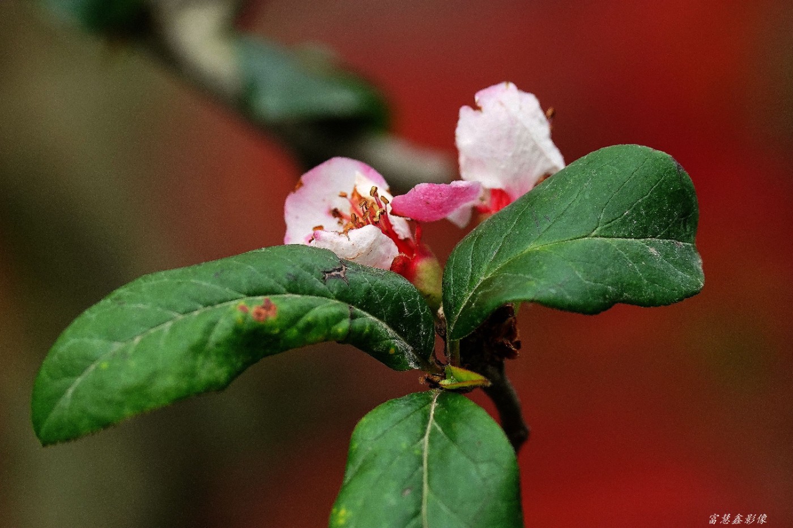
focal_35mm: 300
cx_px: 396
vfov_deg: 4.6
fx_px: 6607
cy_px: 264
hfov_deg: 6.9
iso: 400
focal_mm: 200
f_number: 5.6
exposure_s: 1/400
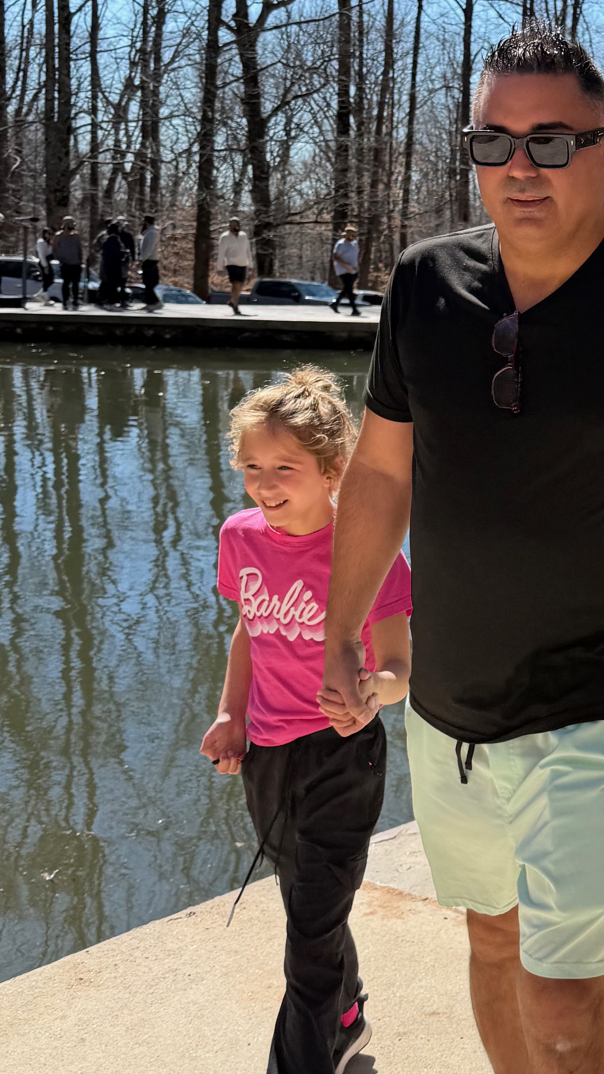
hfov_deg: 20.6
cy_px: 452
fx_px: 1567
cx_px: 703
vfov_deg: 37.8
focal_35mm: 55
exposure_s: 1/4167
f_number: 1.78
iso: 80
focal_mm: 6.76
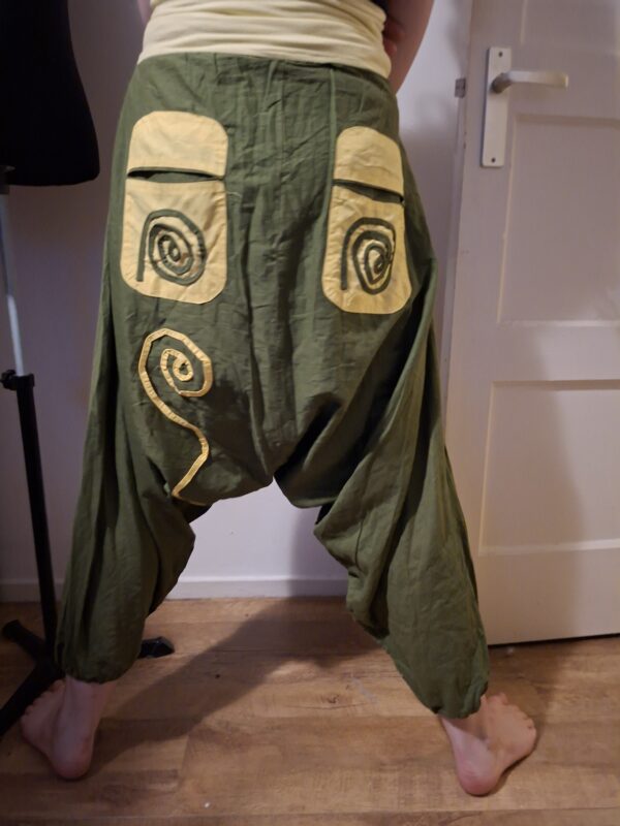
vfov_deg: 73.9
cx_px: 310
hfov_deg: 58.9
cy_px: 413
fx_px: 549
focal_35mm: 23
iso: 1000
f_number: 1.8
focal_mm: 5.54
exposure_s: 1/20
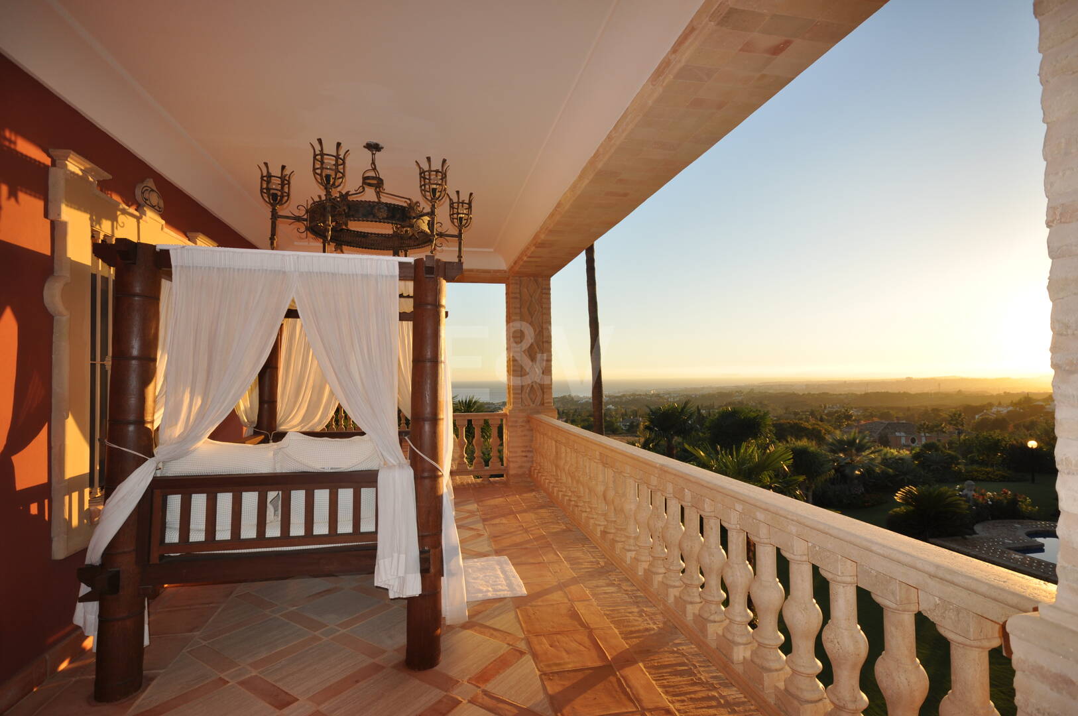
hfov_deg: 90.1
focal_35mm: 18
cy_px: 358
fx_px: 538
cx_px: 539
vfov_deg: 67.2
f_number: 7.1
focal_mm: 12
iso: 200
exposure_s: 1/200
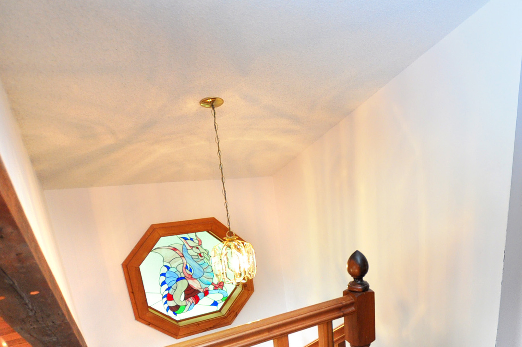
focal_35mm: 25
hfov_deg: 68.5
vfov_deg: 48.1
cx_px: 369
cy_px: 281
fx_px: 362
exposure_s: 1/40
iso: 400
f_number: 3.5
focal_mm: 10
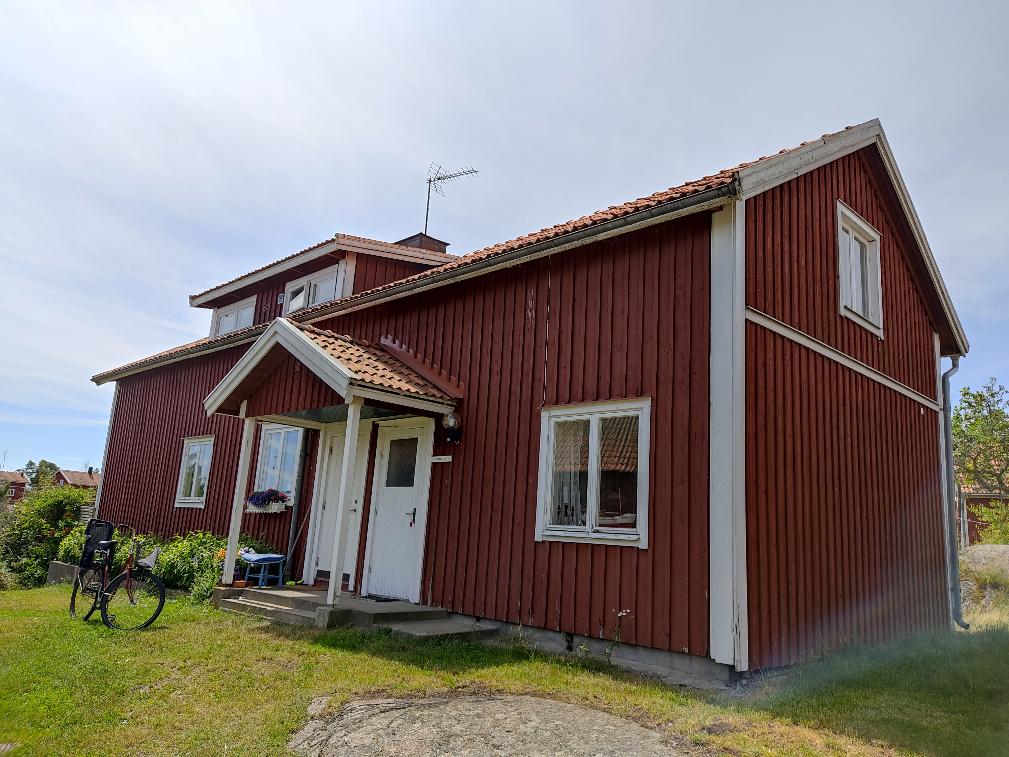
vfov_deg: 53.1
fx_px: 758
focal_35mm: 26
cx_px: 504
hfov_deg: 67.3
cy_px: 378
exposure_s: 1/222
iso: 100
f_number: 1.79
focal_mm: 4.74
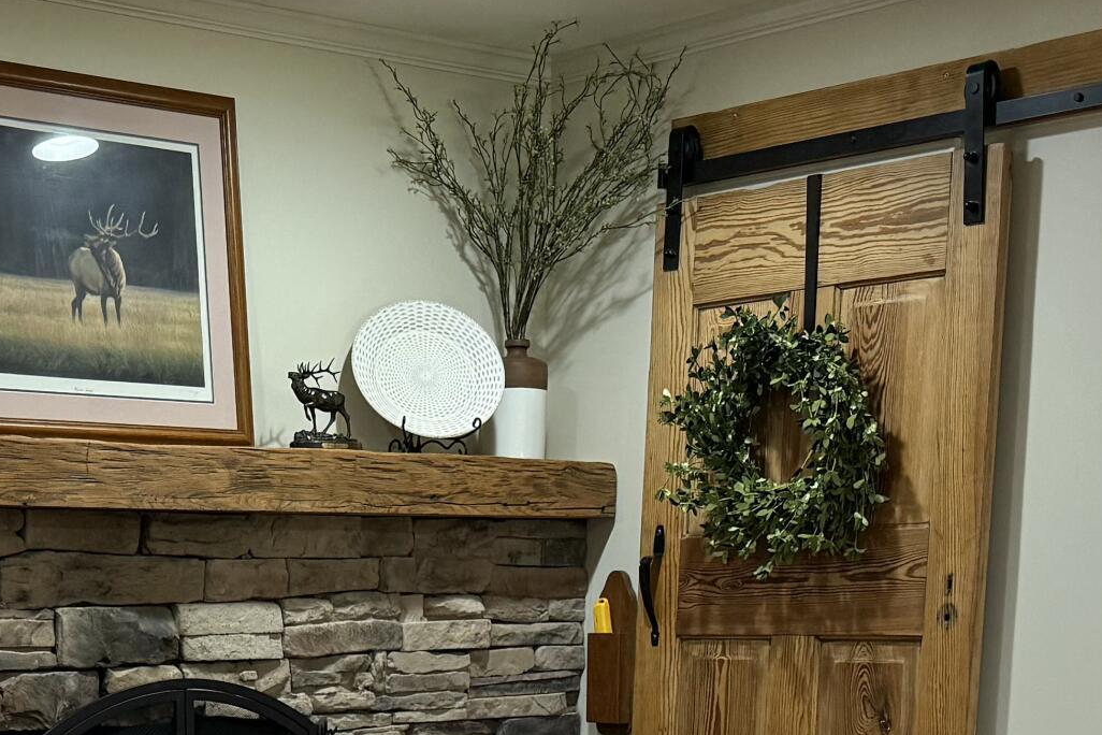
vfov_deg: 17.3
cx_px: 236
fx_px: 2234
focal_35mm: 73
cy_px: 1008
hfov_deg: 27.2
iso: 200
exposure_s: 1/60
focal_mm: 6.76
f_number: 1.78
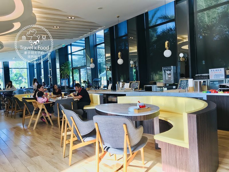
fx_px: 185
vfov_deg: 49.7
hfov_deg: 63.4
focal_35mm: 28
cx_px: 114
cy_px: 86
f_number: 1.8
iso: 20
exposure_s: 1/60
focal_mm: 3.99
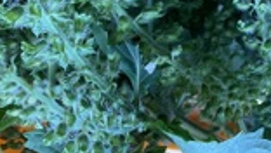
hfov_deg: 20.7
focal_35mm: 97
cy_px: -66
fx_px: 698
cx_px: 313
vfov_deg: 12.0
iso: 40
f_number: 1.8
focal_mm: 3
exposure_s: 1/120
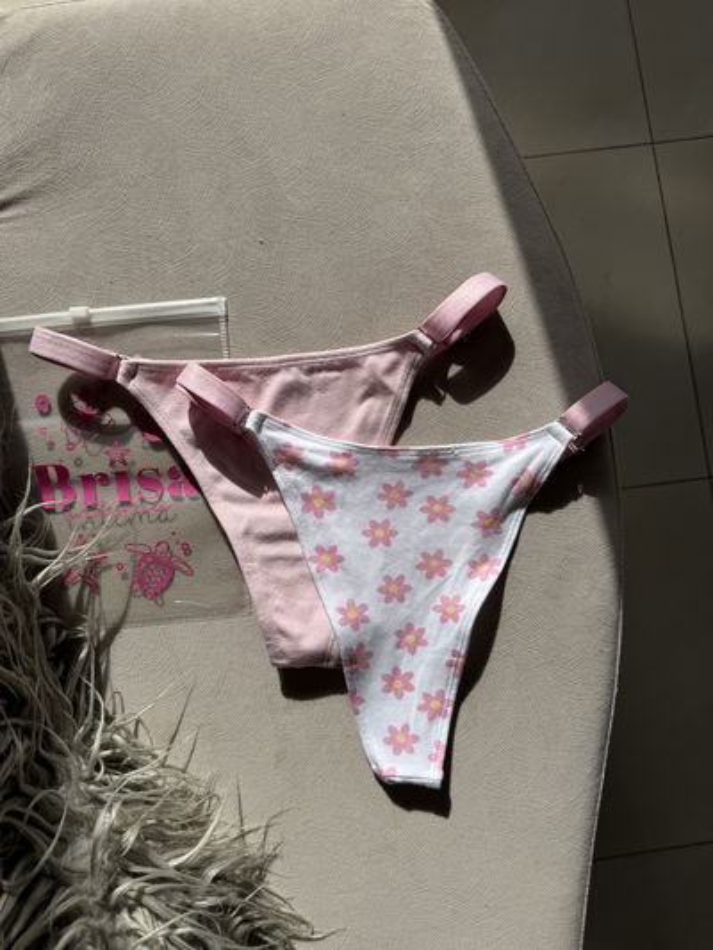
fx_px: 659
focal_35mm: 24
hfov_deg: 56.8
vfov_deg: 71.6
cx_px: 356
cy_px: 475
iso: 80
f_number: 1.78
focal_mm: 6.76
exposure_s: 1/5814
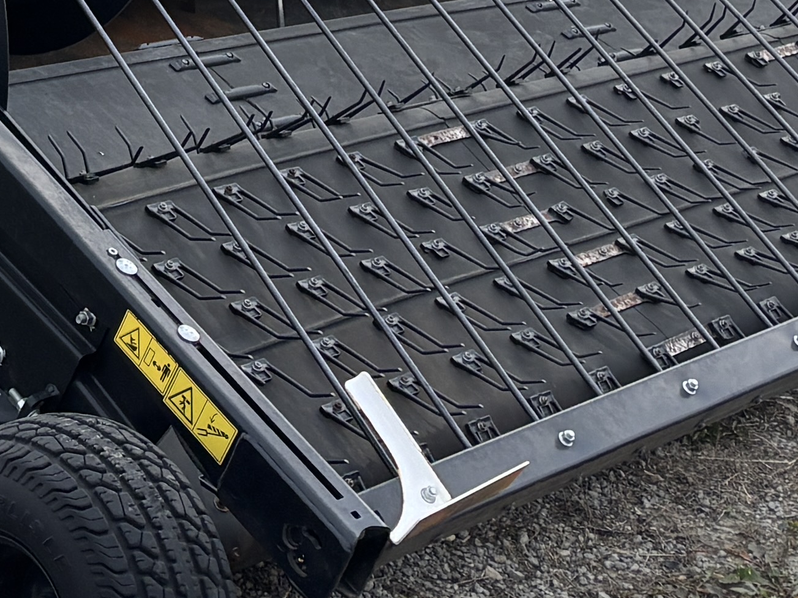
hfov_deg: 17.0
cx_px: 39
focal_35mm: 114
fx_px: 2628
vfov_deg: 11.8
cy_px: -551
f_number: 1.6
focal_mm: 5.96
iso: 50
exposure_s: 1/1115
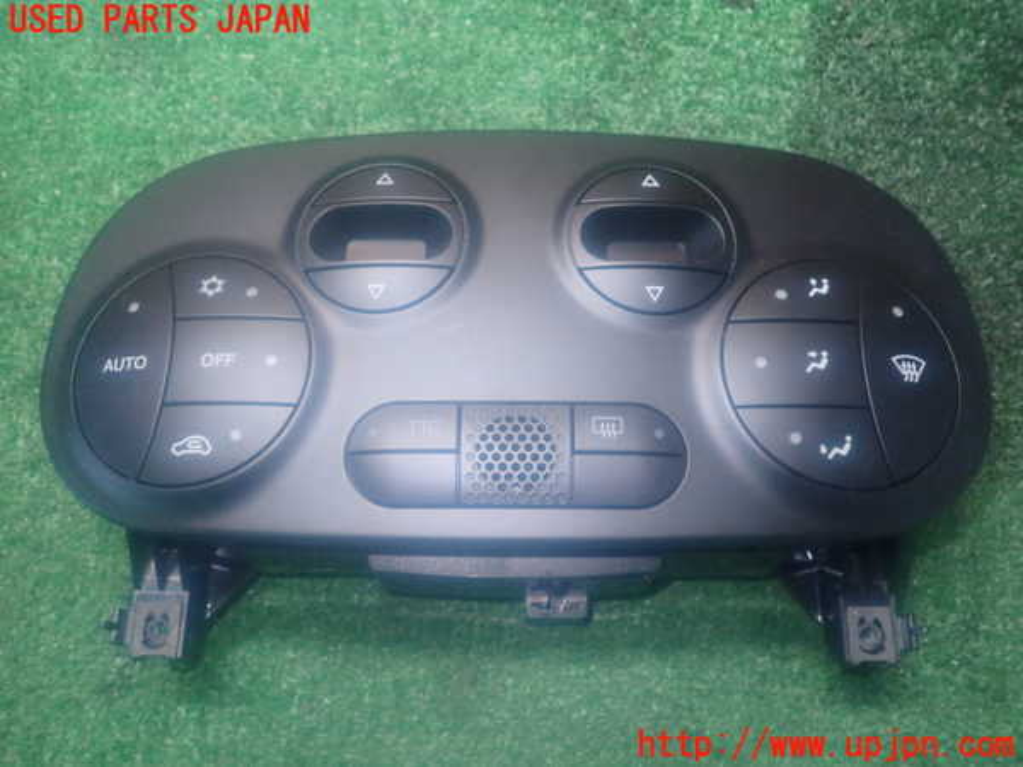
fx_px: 887
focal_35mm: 30
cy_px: 384
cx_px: 512
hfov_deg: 60.0
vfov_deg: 46.8
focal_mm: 5.5
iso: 800
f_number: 2.3
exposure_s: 1/40
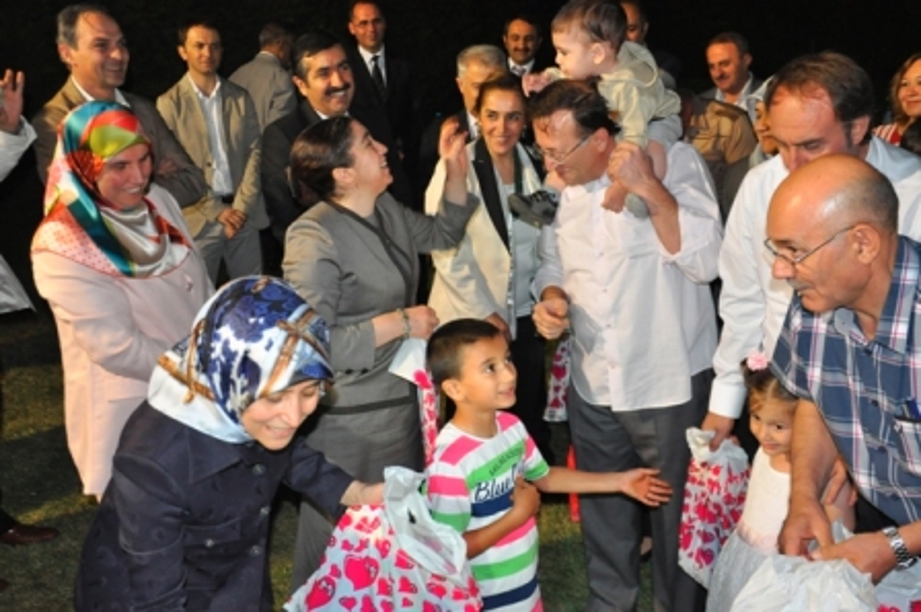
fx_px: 997
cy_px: 306
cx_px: 460
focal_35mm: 39
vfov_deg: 34.2
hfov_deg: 49.6
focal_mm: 26
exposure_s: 1/60
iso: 1600
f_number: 5
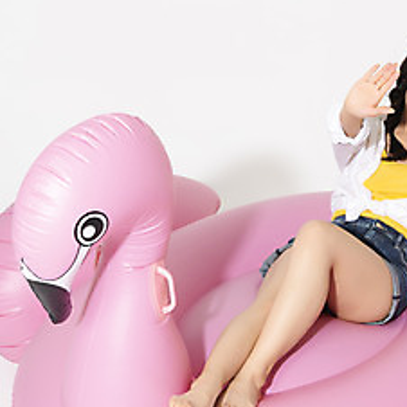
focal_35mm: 90
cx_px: 251
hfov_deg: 19.3
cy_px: 263
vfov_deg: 19.2
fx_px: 1197
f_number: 18
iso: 100
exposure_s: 1/125
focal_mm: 40
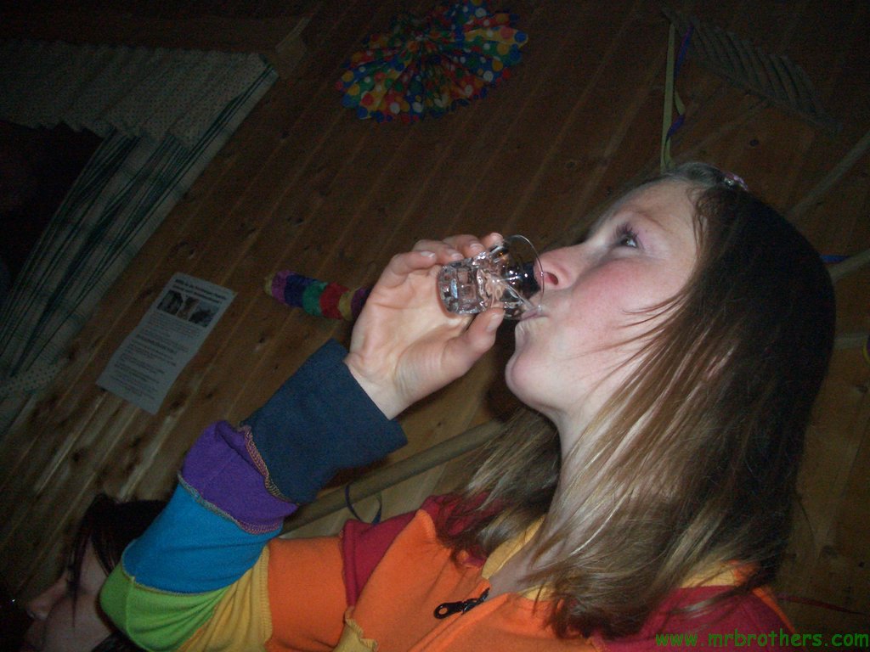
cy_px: 326
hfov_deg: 52.6
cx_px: 435
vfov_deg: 40.7
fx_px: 880
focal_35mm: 35
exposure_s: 1/60
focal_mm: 5.8
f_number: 2.6
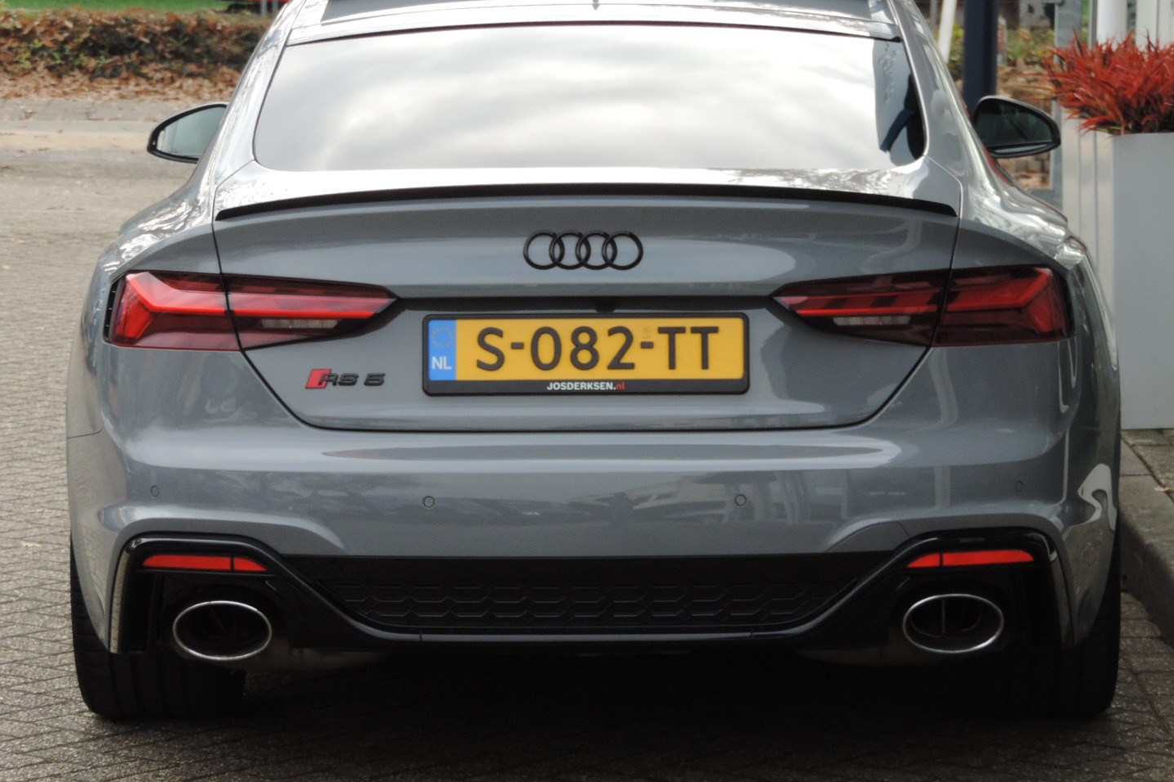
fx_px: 4598
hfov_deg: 14.6
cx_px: 589
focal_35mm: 141
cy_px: 348
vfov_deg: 9.7
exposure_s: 1/400
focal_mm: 24
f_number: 4.3
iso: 400
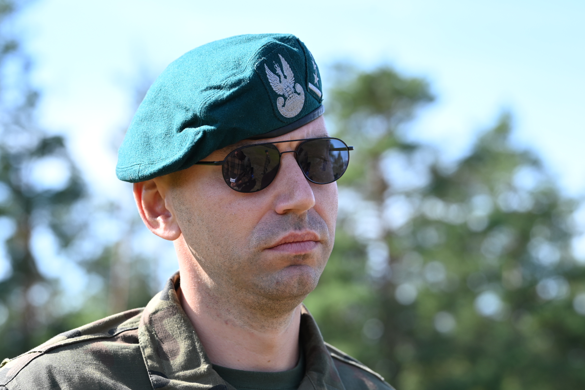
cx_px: 292
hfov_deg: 19.5
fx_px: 1706
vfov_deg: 13.0
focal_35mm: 105
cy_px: 195
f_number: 5.6
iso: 100
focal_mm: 105
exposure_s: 1/160
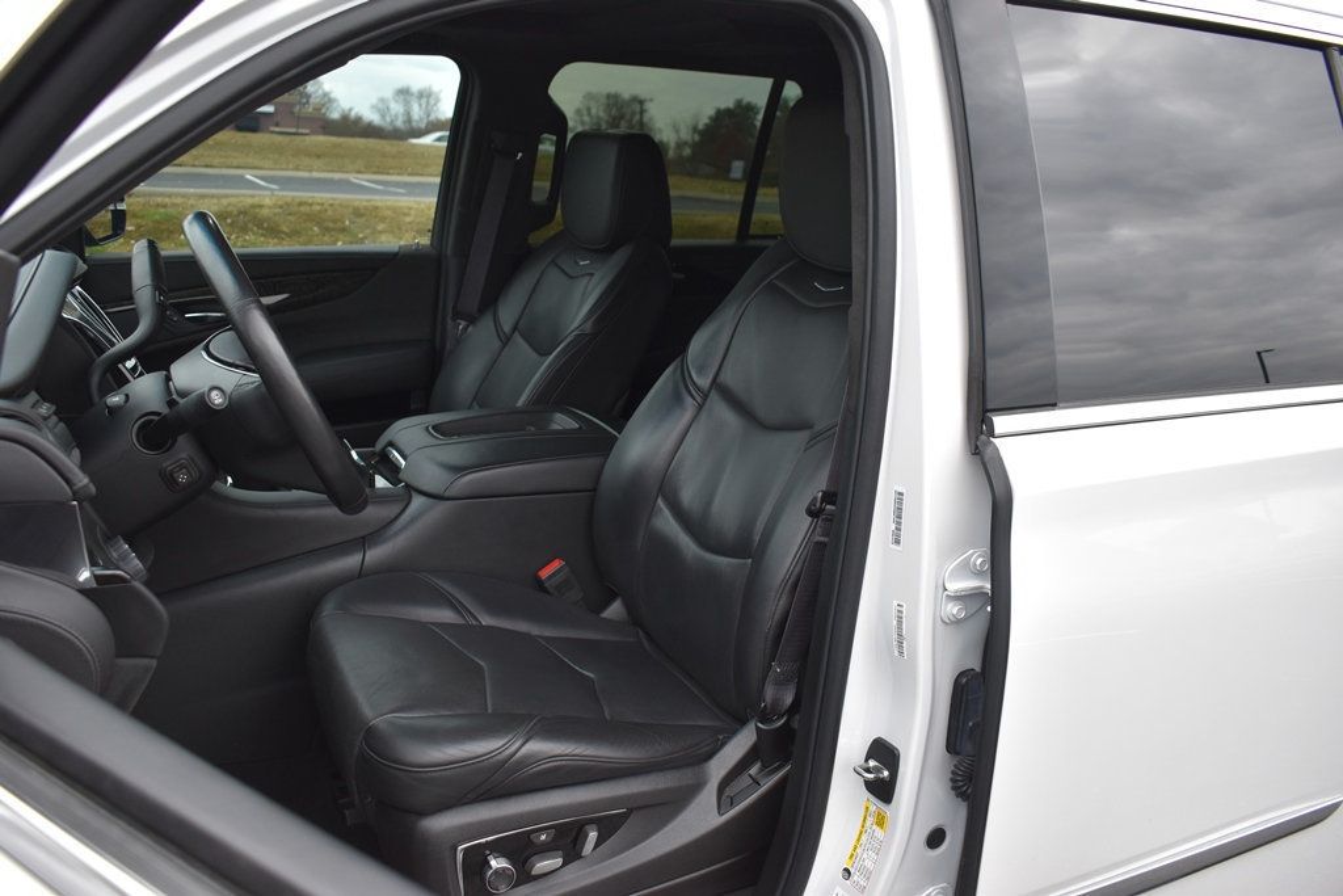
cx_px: 672
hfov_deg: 59.5
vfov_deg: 41.7
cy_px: 448
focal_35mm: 32
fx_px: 1175
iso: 400
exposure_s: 1/250
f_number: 4.5
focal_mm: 21
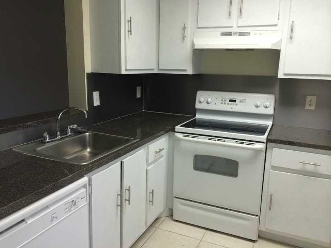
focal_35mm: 30
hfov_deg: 60.0
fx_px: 287
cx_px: 166
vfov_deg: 46.8
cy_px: 124
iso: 50
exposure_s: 1/40
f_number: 2.2
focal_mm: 4.12
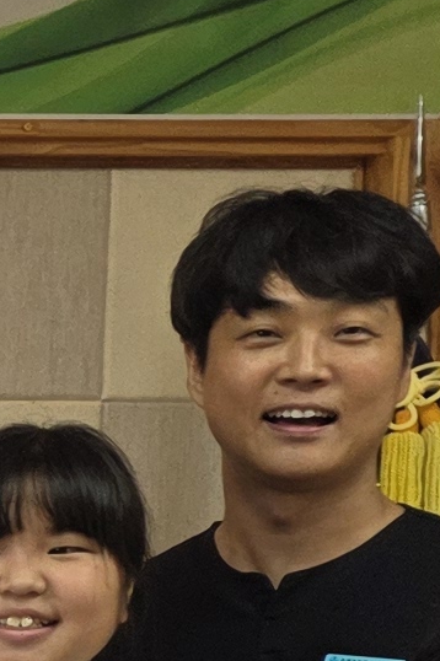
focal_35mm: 178
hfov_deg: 6.1
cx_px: -1475
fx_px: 3267
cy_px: 854
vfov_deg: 11.3
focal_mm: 6.3
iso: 100
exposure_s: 1/120
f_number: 1.7
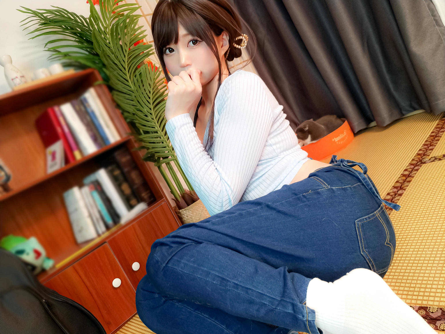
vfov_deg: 54.9
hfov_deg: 69.4
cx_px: 222
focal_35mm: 25
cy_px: 167
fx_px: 321
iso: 64
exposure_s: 1/25
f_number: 1.8
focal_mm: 4.36
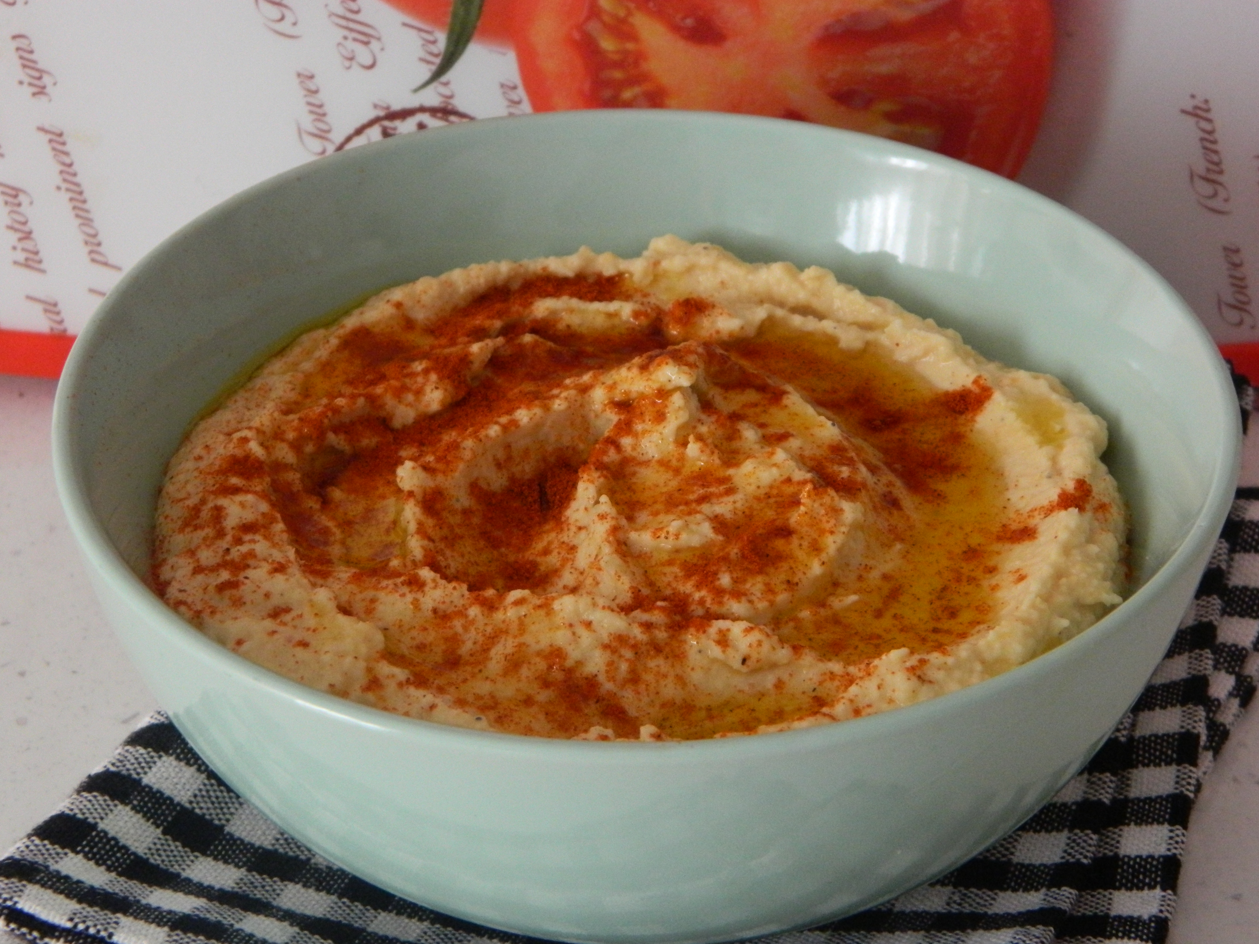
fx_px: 3746
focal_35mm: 103
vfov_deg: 14.4
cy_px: 472
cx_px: 630
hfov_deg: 19.1
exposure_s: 1/30
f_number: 4.5
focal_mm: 18.6
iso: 400
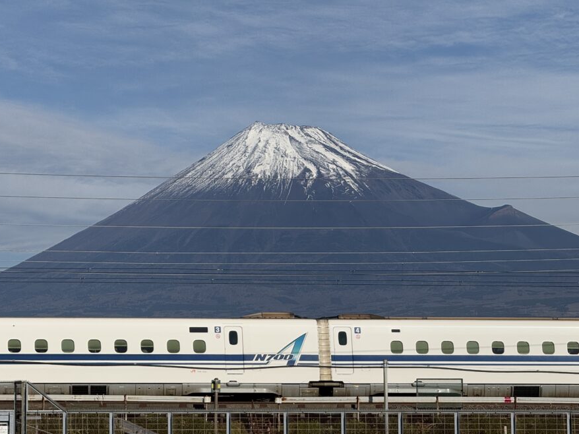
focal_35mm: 140
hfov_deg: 14.1
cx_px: 275
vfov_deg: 10.6
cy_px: 253
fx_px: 2341
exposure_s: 1/3509
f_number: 2.8
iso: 50
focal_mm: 15.66
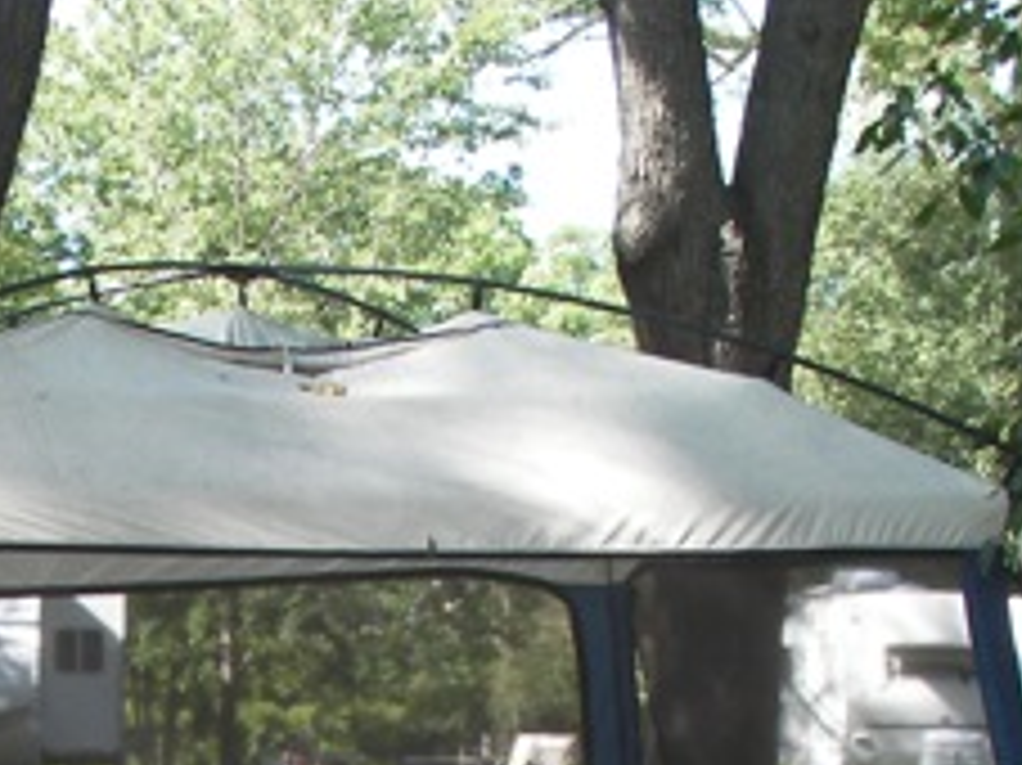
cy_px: 1030
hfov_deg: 18.1
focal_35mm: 107
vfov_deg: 13.3
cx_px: 126
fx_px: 3157
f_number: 3.5
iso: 50
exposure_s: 1/111
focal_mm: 6.3
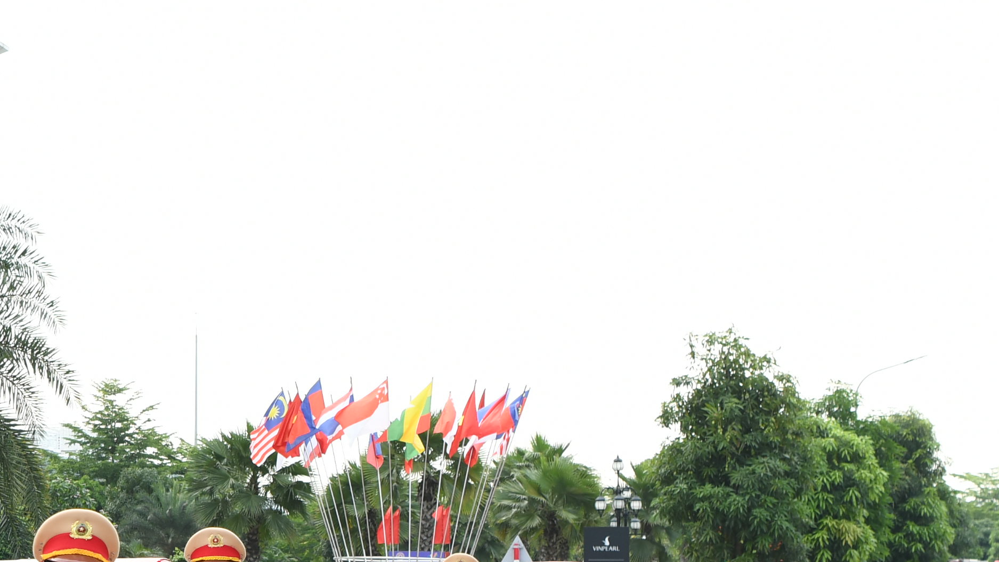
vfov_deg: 14.2
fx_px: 2225
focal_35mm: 84
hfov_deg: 23.7
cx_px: -98
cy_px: 536
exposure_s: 1/200
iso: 160
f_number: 4
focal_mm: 24
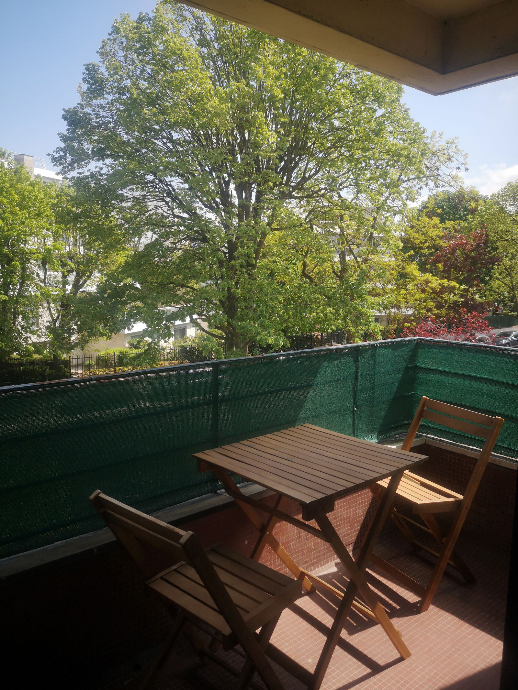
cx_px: 259
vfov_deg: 65.3
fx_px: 539
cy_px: 345
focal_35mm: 27
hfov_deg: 51.4
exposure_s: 1/1253
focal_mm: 3.95
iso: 50
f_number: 1.8
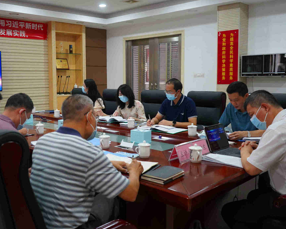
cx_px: 107
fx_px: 313
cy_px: 106
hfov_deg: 48.6
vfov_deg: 40.1
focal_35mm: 37
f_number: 3.5
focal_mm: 28
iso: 1600
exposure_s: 1/160
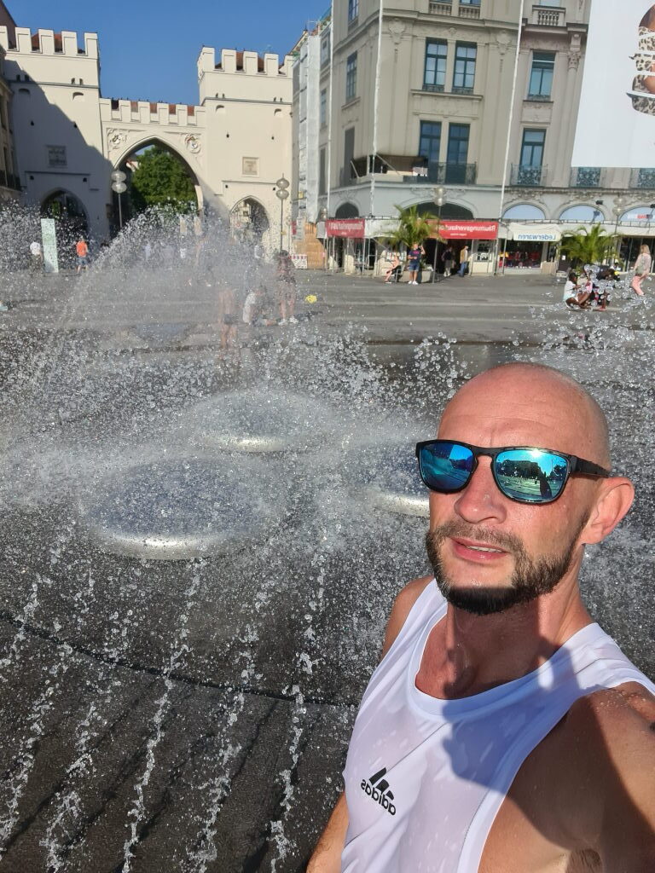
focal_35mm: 25
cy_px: 436
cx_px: 328
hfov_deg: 54.9
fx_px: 631
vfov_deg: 69.4
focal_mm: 3.8
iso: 50
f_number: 2.2
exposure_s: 1/2272
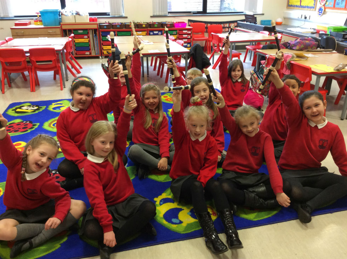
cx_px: 174
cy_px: 130
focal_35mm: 32
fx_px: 320
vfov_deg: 44.1
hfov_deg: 56.9
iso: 80
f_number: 2.4
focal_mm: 3.3
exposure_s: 1/24
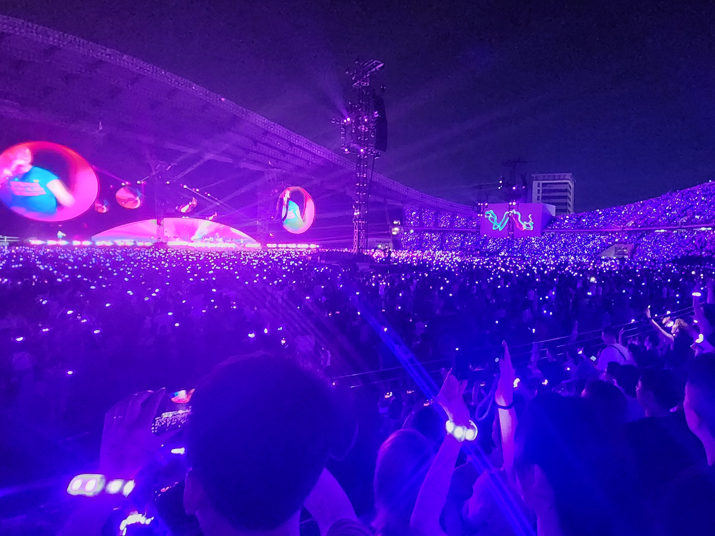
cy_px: 246
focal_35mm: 18
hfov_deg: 85.0
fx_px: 372
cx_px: 471
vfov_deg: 71.5
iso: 1250
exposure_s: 1/24
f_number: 2.2
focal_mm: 2.2
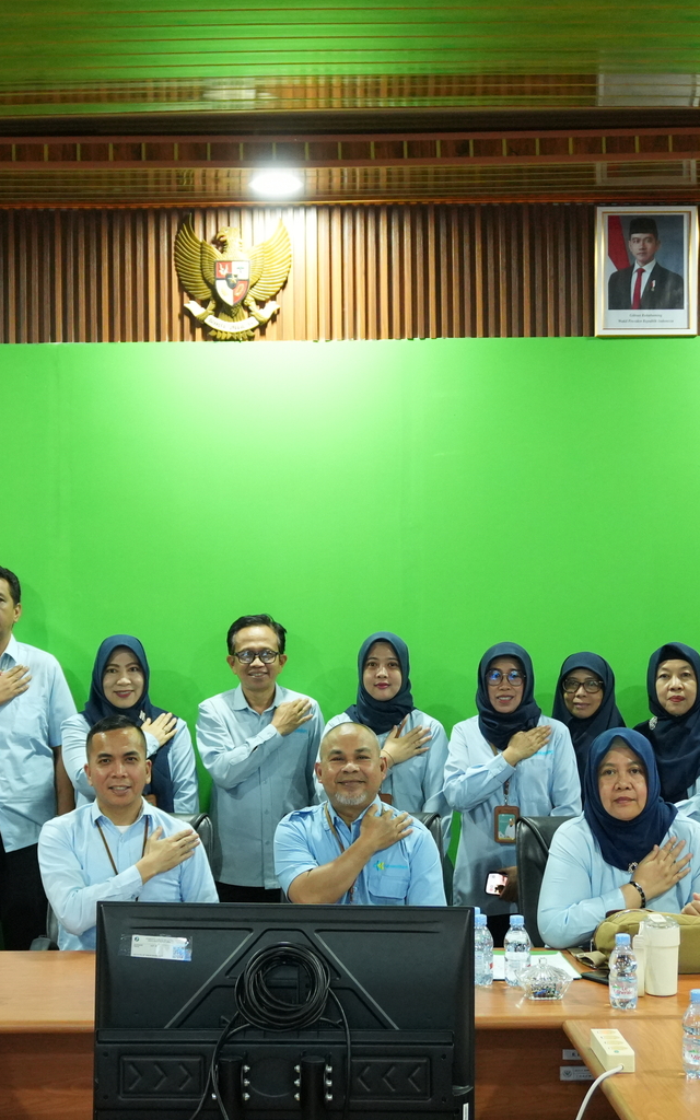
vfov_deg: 35.2
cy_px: 559
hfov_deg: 22.4
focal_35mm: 58
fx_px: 1763
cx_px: 284
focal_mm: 25
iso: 2500
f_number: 4.5
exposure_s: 1/40
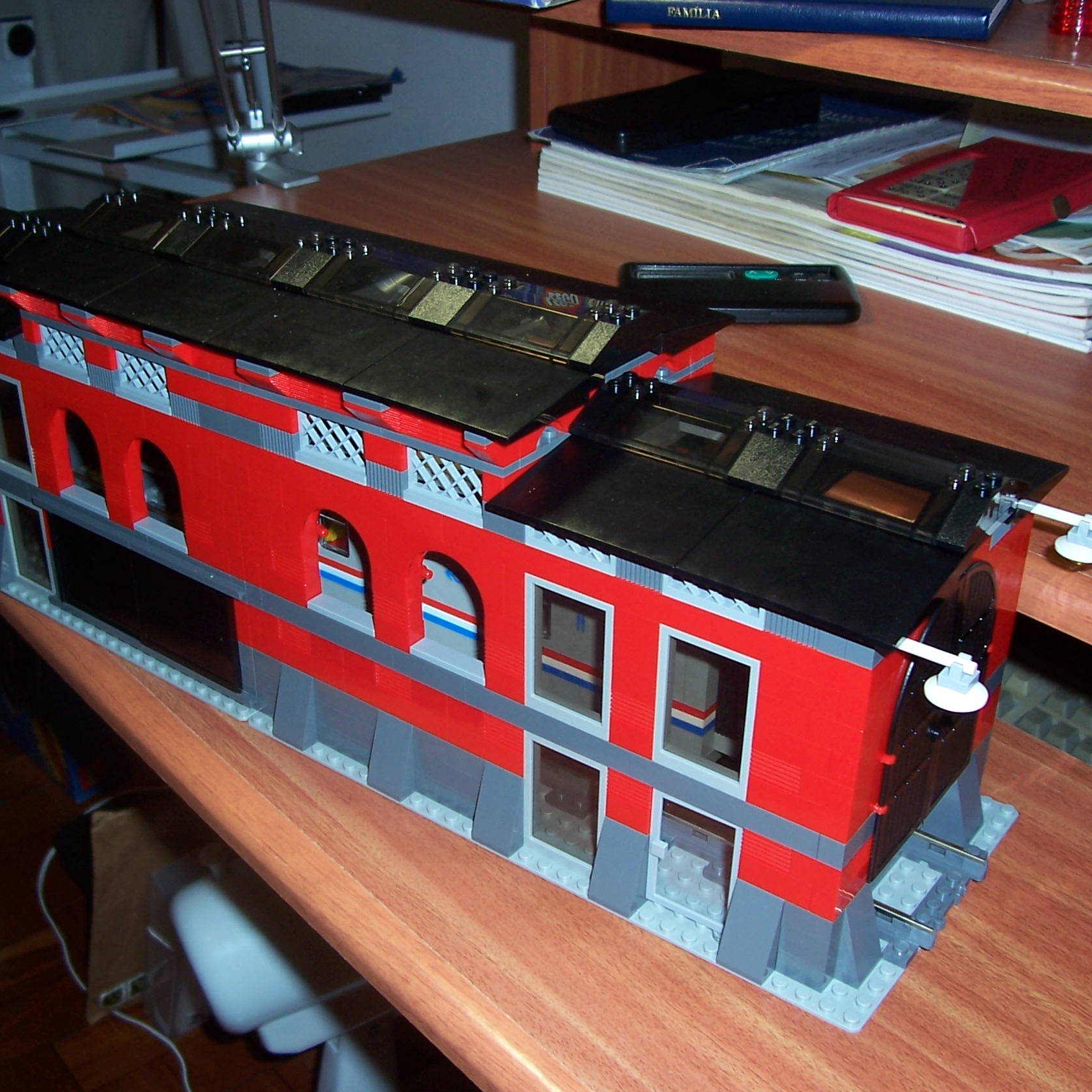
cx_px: 447
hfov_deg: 40.8
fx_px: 1463
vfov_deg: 40.9
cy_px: 550
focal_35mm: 41
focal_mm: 5.6
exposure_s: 1/60
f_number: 2.7
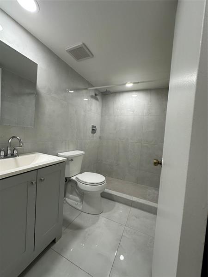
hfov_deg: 85.7
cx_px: 104
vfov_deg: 102.1
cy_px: 138
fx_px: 112
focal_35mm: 14
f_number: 2.2
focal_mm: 2.22
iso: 125
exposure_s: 1/120
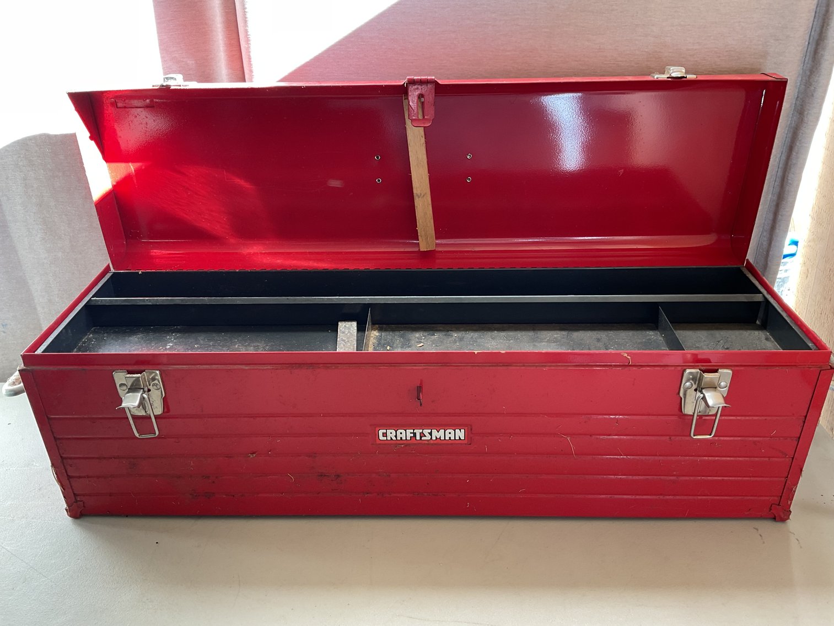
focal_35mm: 29
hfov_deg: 61.7
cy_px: 313
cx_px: 417
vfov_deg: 48.2
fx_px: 699
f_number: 1.8
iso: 40
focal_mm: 3
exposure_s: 1/60
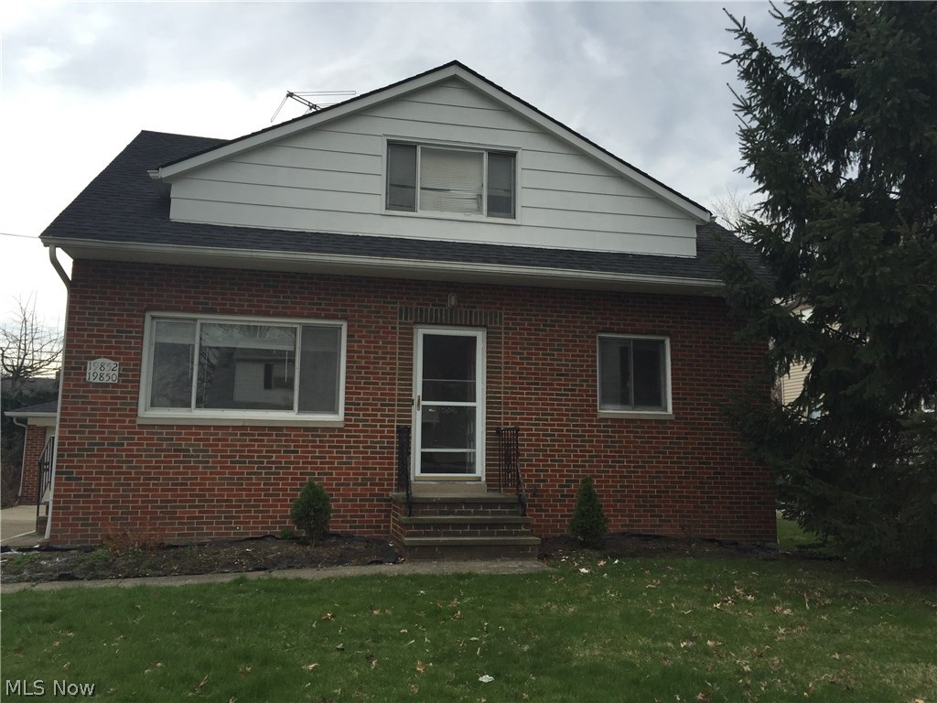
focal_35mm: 29
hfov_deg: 61.7
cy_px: 352
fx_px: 785
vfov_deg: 48.2
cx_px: 468
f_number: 2.2
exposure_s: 1/638
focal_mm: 4.15
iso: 32
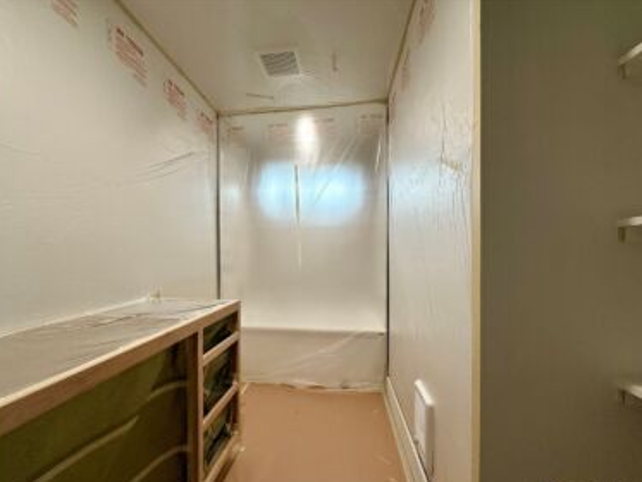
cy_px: 255
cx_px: 301
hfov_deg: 98.0
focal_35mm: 15
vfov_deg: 81.7
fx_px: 278
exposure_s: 1/120
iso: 160
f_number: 2.2
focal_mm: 2.22
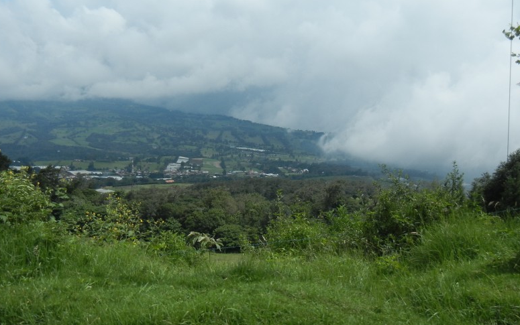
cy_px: 148
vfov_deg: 30.6
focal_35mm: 42
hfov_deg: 47.2
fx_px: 595
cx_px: 259
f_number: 7
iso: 160
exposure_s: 1/348
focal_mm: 5.4
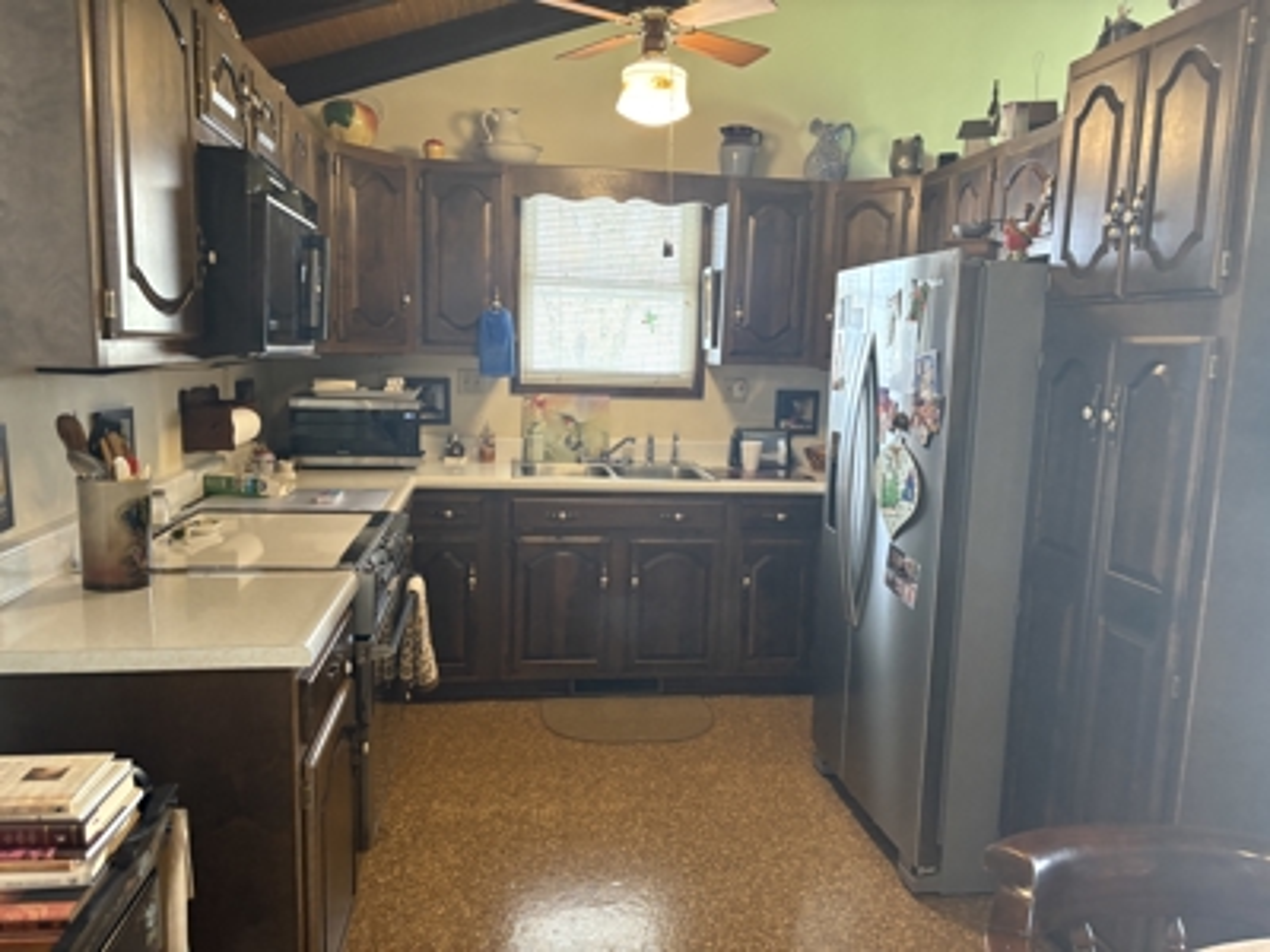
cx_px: 635
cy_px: 476
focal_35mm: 26
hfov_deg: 67.3
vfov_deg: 53.1
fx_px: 954
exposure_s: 1/60
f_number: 1.6
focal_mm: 5.96
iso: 250
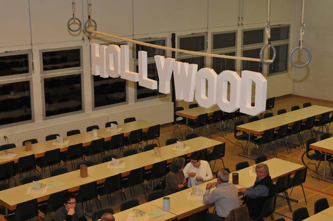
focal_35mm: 60
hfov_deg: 33.4
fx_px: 554
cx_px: 166
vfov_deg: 22.6
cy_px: 110
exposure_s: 1/60
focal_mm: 40
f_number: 5
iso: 800
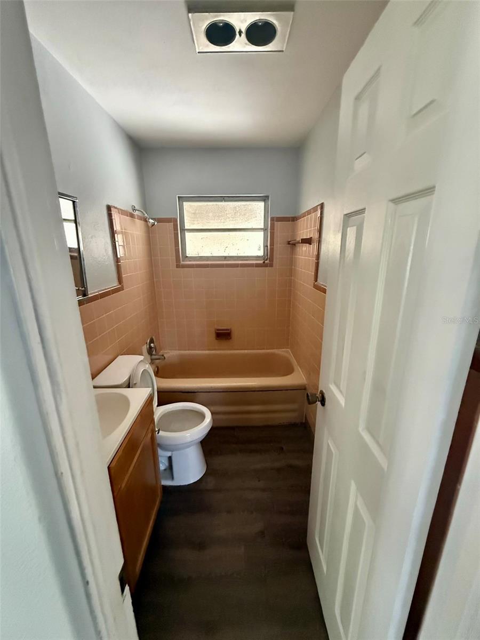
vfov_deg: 102.1
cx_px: 240
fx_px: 259
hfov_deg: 85.7
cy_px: 320
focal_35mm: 14
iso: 800
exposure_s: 1/60
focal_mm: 2.22
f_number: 2.2
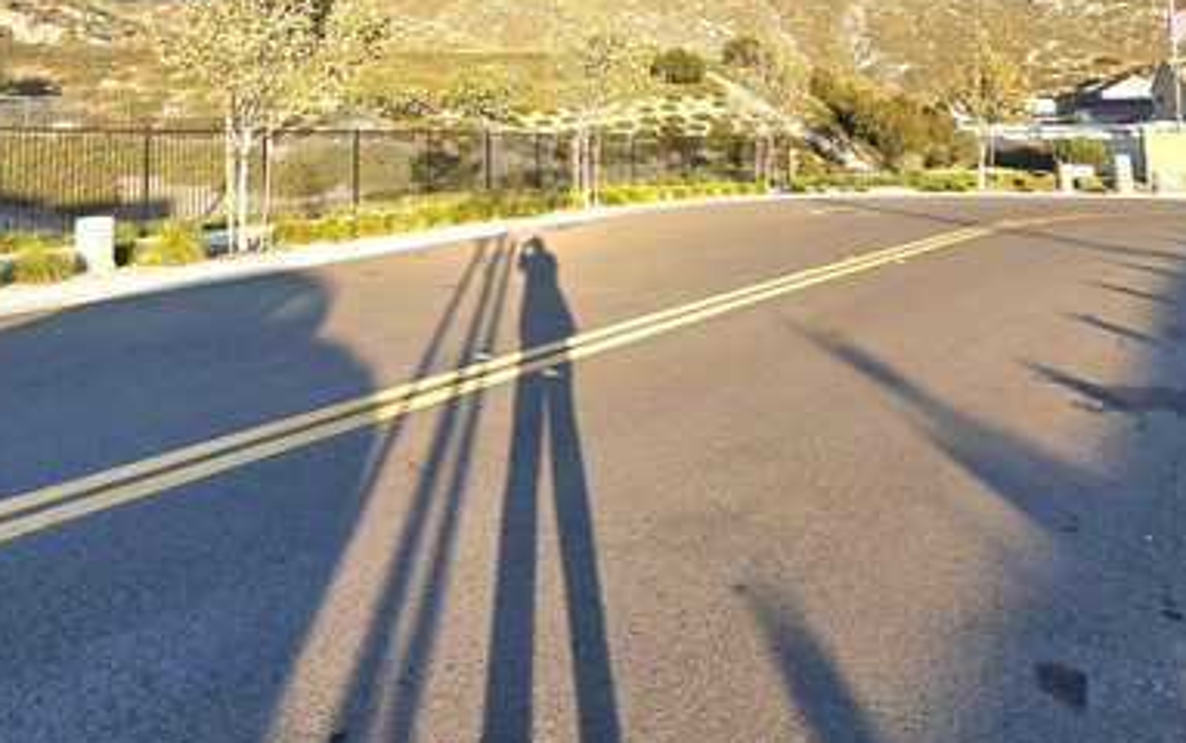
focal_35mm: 23
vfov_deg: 47.3
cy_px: 65
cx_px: 458
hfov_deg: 76.0
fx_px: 744
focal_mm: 2.2
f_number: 2.2
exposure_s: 1/769
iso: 50
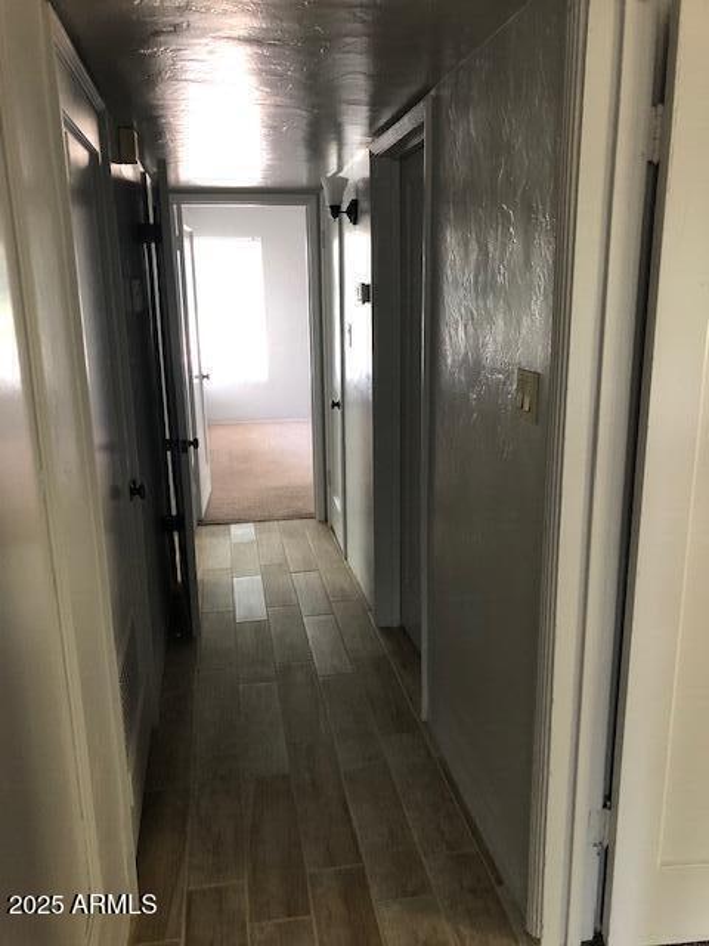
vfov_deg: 63.4
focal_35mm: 28
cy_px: 473
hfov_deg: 49.7
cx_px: 354
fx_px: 765
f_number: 1.8
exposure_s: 1/15
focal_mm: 3.99
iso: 80
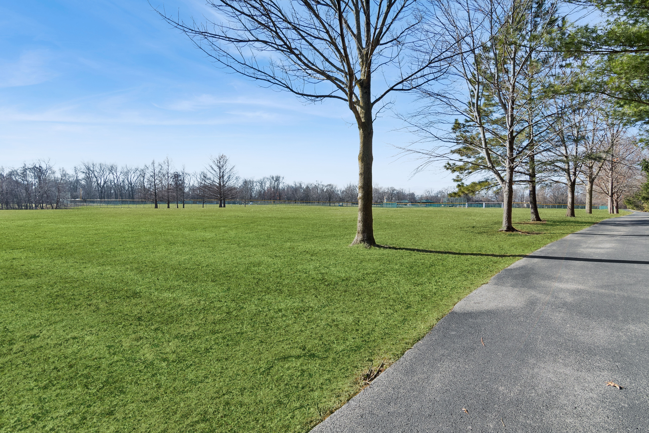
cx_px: 324
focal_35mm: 18
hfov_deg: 90.0
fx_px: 324
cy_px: 216
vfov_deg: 67.4
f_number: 8
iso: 320
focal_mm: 12
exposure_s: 1/320
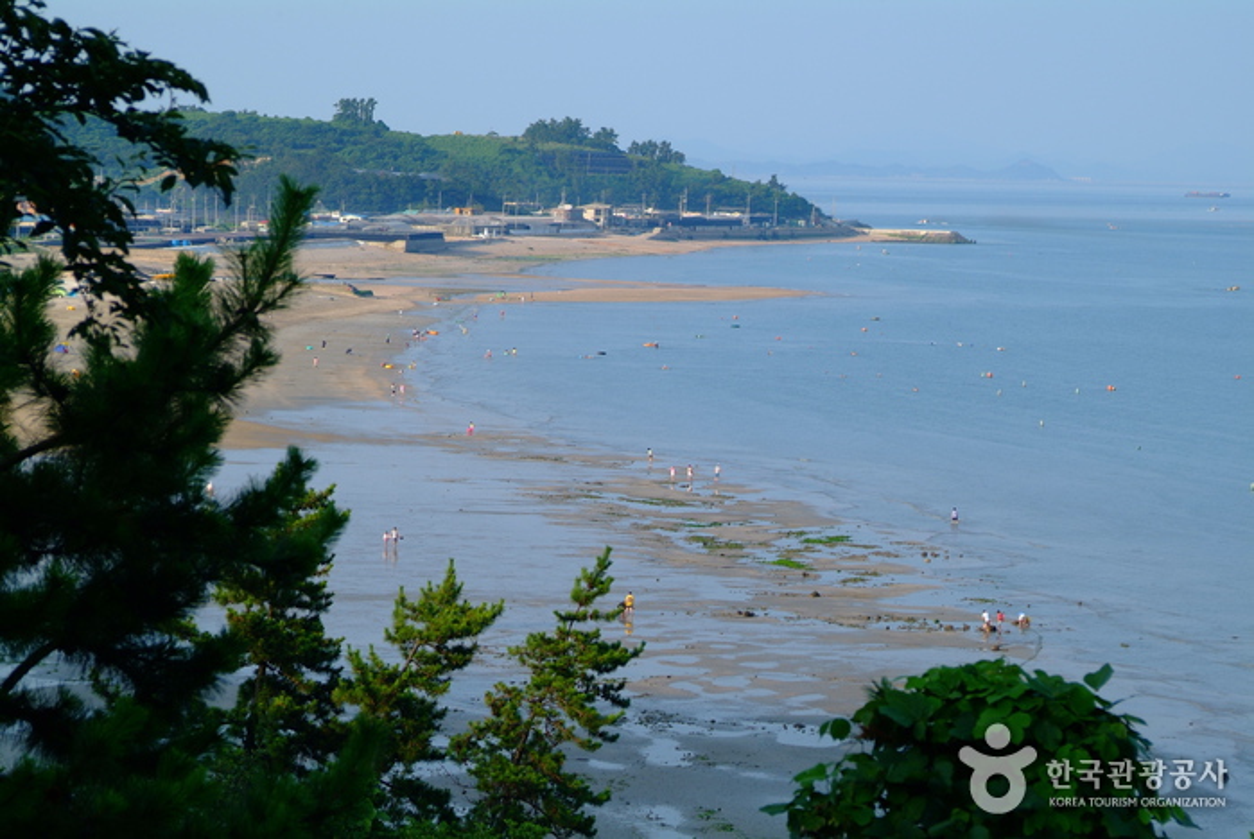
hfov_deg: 16.0
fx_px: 4464
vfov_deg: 10.7
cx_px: 627
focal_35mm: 128
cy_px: 420
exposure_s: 1/180
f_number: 6.7
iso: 100
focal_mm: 85
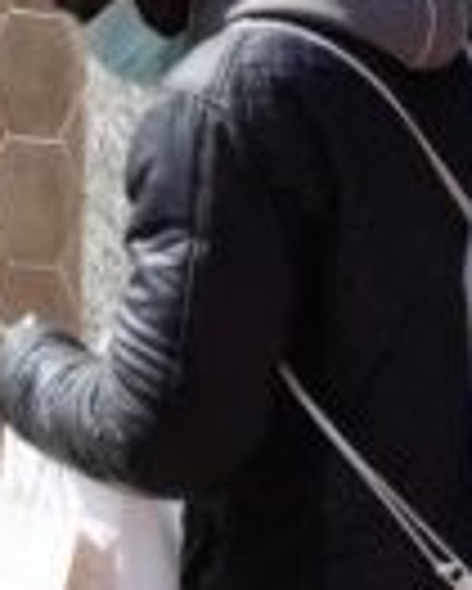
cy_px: 302
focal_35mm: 174
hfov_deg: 7.8
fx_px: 3035
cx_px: 1362
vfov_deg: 11.1
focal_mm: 35
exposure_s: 1/320
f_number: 14
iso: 800
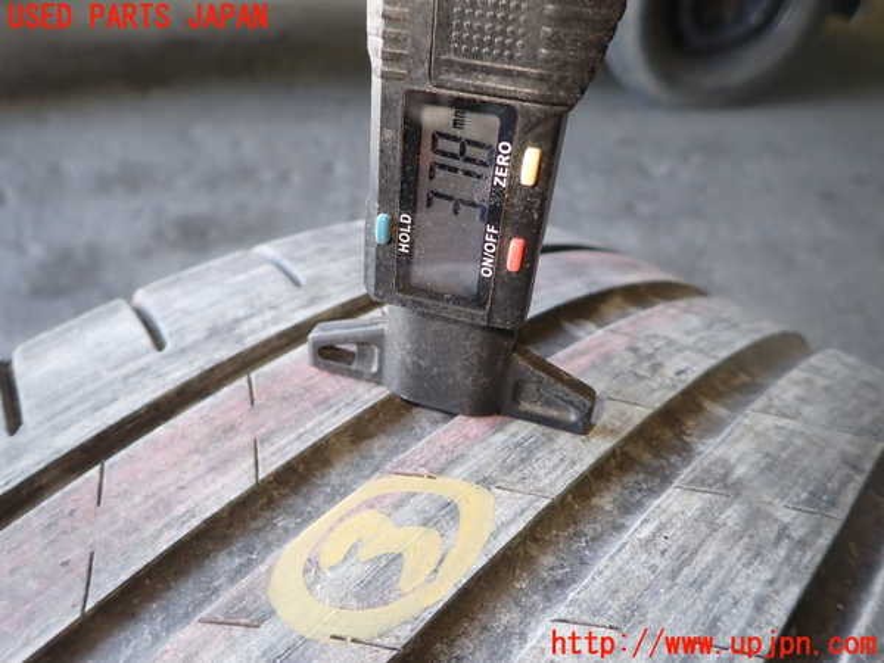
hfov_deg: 69.4
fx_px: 638
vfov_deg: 54.9
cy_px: 332
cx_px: 442
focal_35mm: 25
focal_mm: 4.5
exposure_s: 1/60
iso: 200
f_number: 2
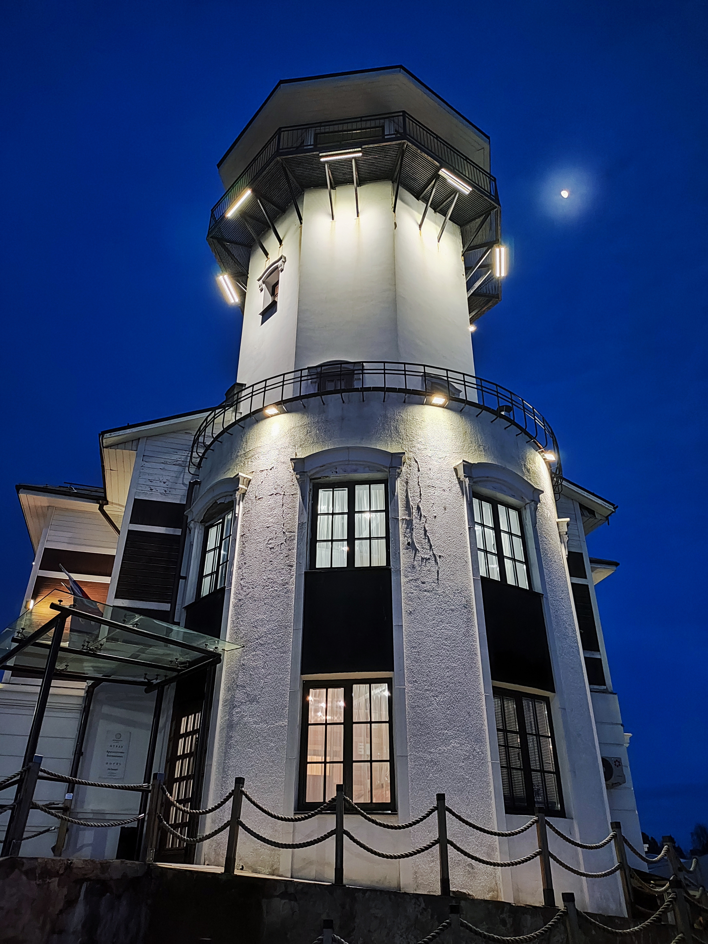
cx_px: 354
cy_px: 472
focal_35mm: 25
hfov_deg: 54.9
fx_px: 681
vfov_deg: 69.4
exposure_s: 1/33
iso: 877
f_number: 1.79
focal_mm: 4.71
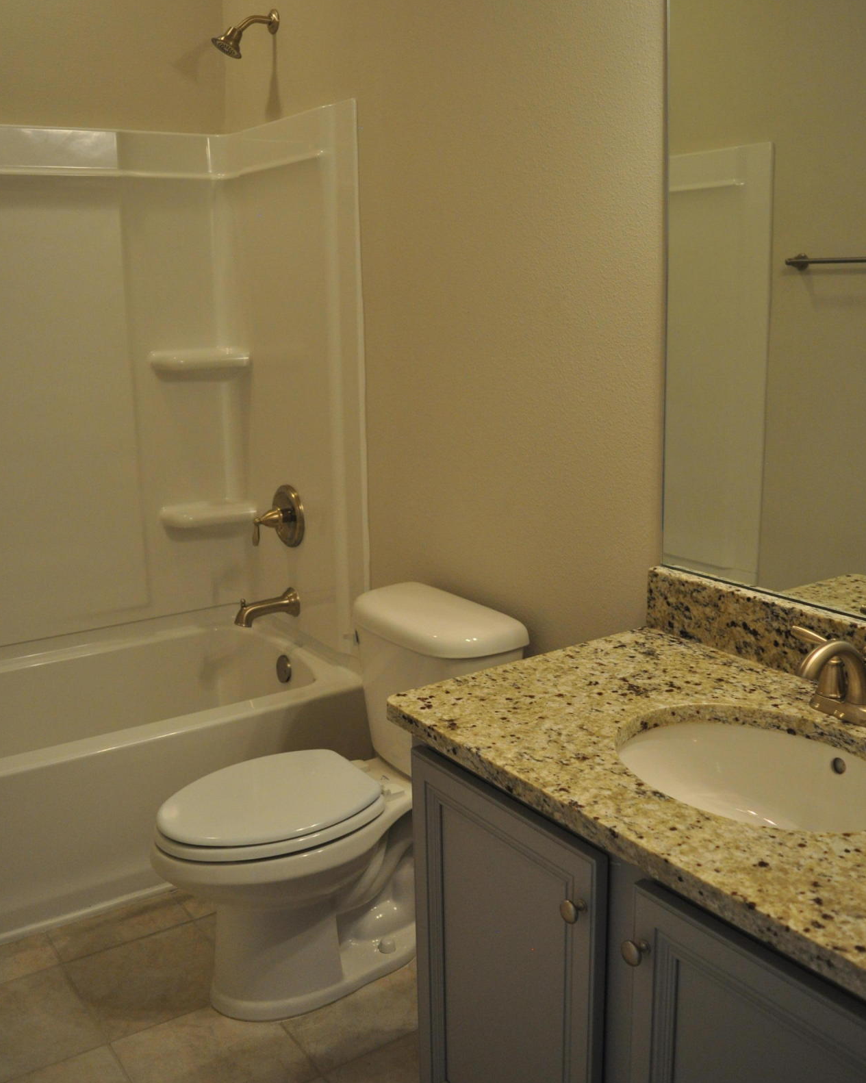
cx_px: 424
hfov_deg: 45.8
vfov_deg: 55.6
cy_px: 494
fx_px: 1026
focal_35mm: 32
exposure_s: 1/50
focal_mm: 18
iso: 800
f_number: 3.5
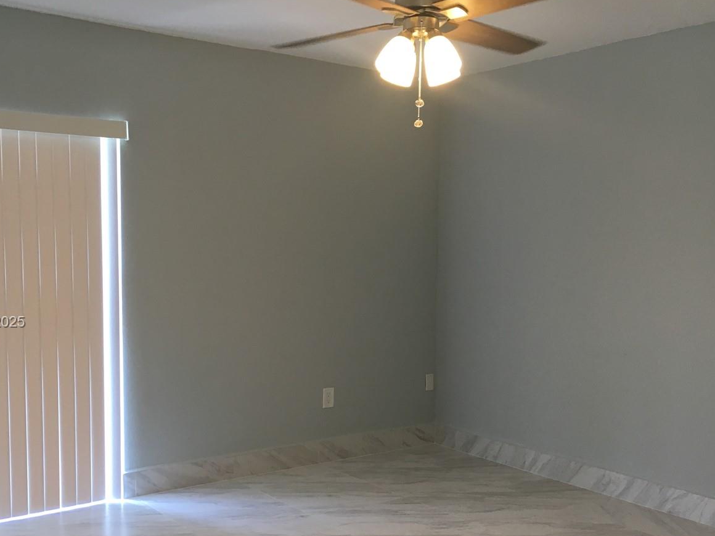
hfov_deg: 46.7
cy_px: 323
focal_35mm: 40
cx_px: 326
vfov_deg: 35.8
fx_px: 826
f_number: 2.2
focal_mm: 4.15
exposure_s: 1/30
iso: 32
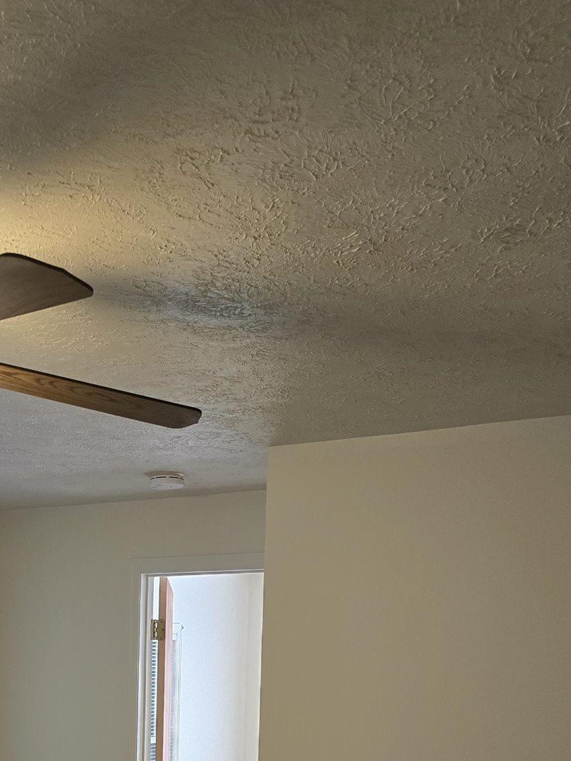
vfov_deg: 37.4
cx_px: 134
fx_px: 1033
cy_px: 705
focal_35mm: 47
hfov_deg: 30.3
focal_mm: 6.3
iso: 320
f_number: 1.7
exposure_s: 1/120
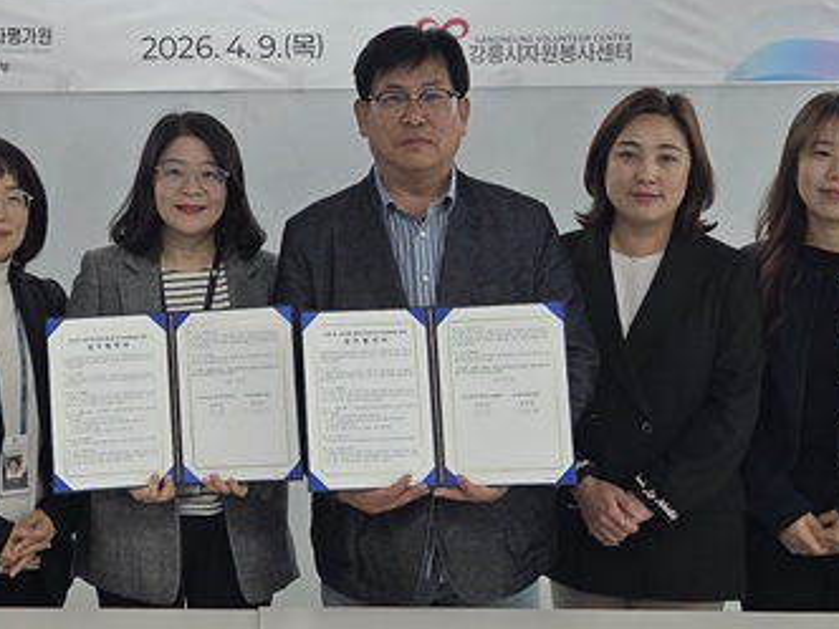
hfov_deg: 41.2
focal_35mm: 45
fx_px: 1091
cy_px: 176
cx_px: 240
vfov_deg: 31.7
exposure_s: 1/120
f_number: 1.8
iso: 50
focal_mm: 5.4
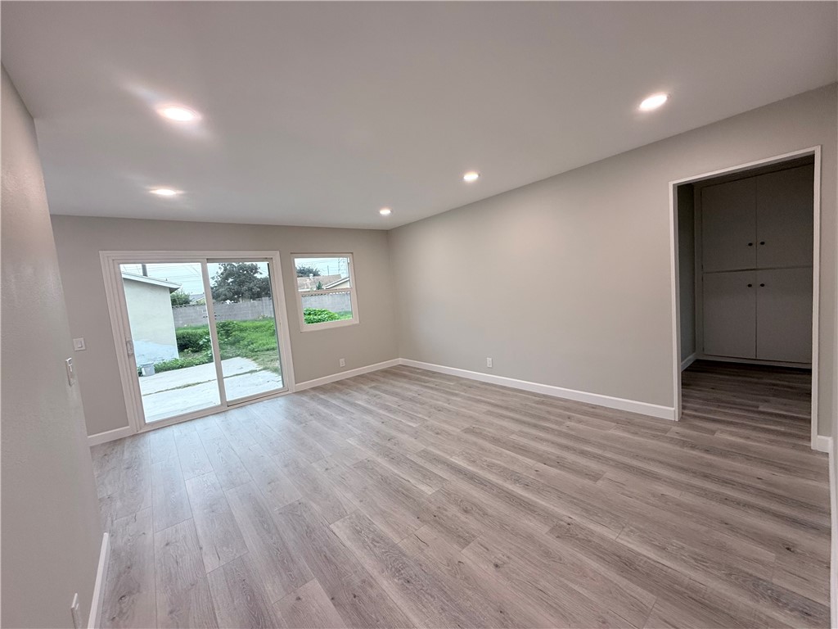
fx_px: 339
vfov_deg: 85.7
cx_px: 419
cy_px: 314
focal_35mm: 14
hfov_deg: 102.1
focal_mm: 2.22
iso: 125
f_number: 2.2
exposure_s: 1/120
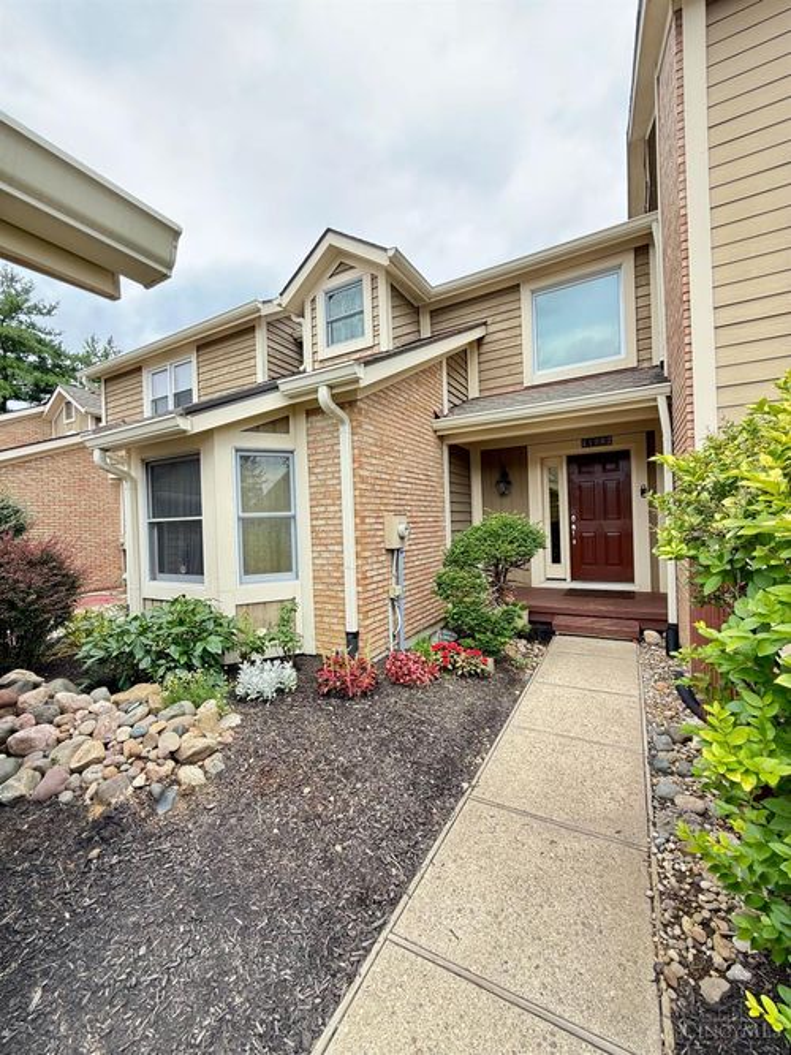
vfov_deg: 102.1
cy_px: 528
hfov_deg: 85.7
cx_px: 396
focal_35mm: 14
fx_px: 427
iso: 50
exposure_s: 1/200
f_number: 2.2
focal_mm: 2.22
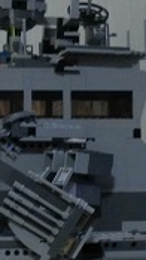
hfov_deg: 8.6
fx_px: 963
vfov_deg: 15.3
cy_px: 117
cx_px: -34
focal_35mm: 140
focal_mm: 5
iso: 200
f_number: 2.8
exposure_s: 1/15
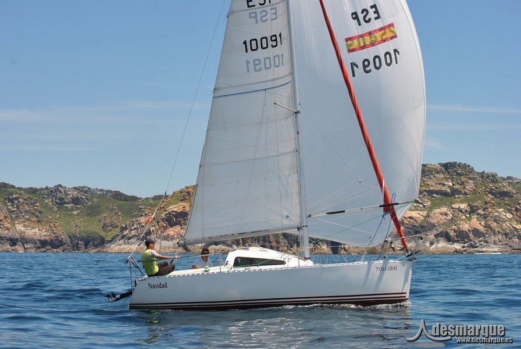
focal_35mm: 82
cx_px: 260
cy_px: 174
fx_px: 1196
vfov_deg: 16.6
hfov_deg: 24.6
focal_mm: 55
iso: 100
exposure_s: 1/250
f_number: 8
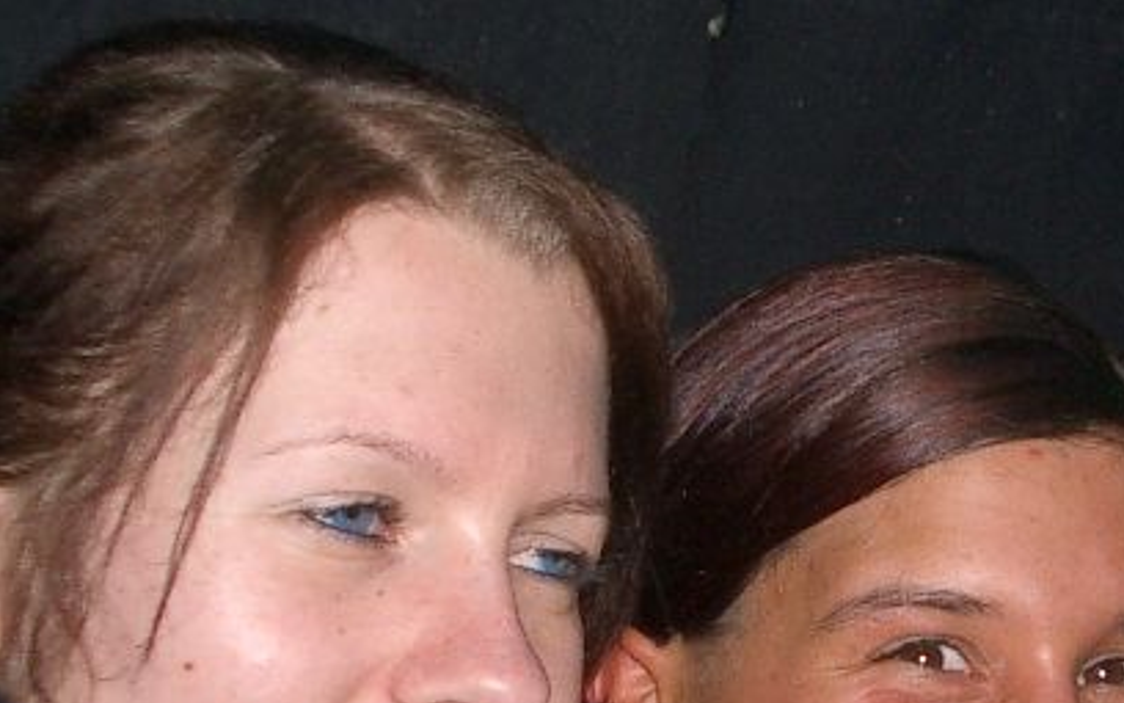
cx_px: 1008
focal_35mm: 93
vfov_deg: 13.9
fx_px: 2849
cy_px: 703
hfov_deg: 21.8
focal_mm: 5.8
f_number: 2.6
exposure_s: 1/40
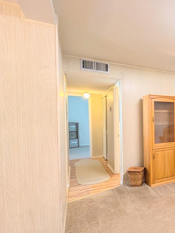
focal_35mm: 23
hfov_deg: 41.7
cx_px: 206
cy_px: 122
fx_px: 155
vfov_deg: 73.9
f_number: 1.7
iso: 94
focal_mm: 2.02
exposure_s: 1/60
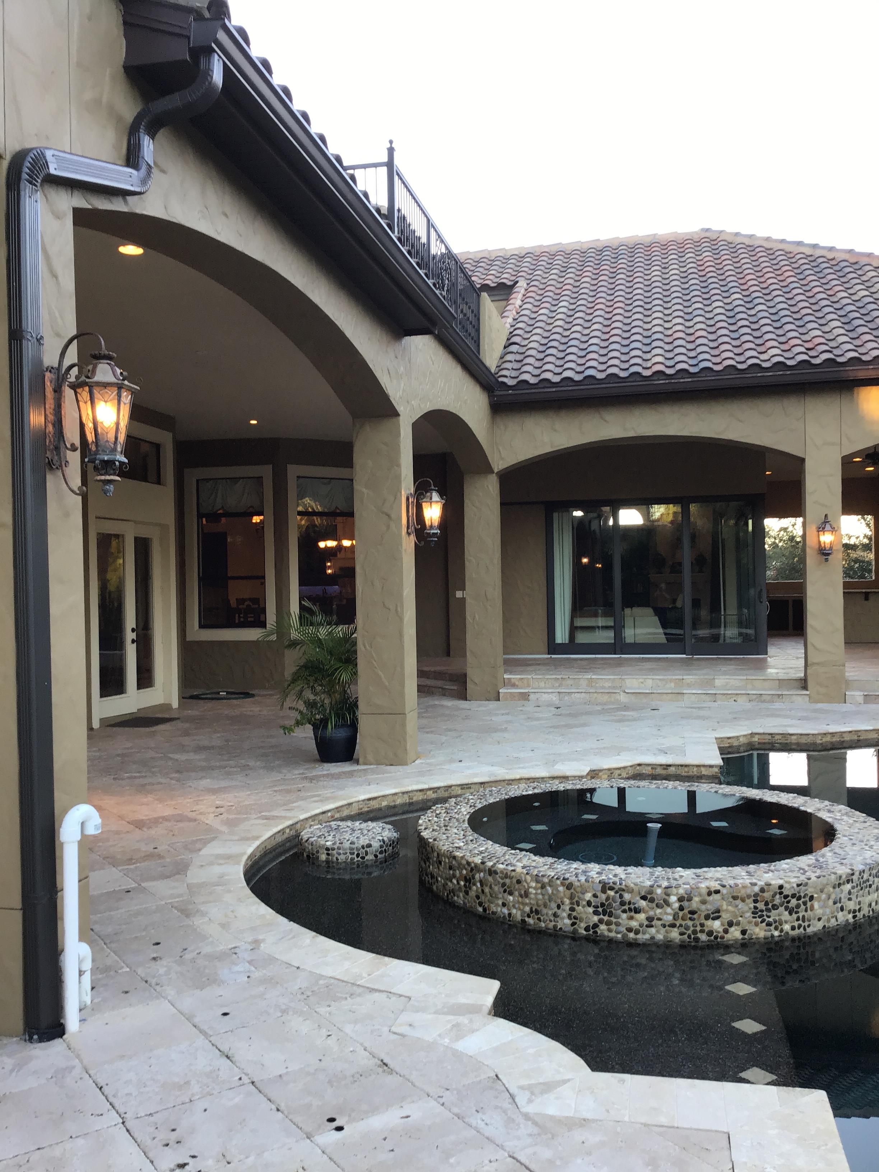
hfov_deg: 45.4
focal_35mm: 31
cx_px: 440
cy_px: 586
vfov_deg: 58.4
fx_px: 1050
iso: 32
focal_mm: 3.3
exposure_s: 1/50
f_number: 2.4
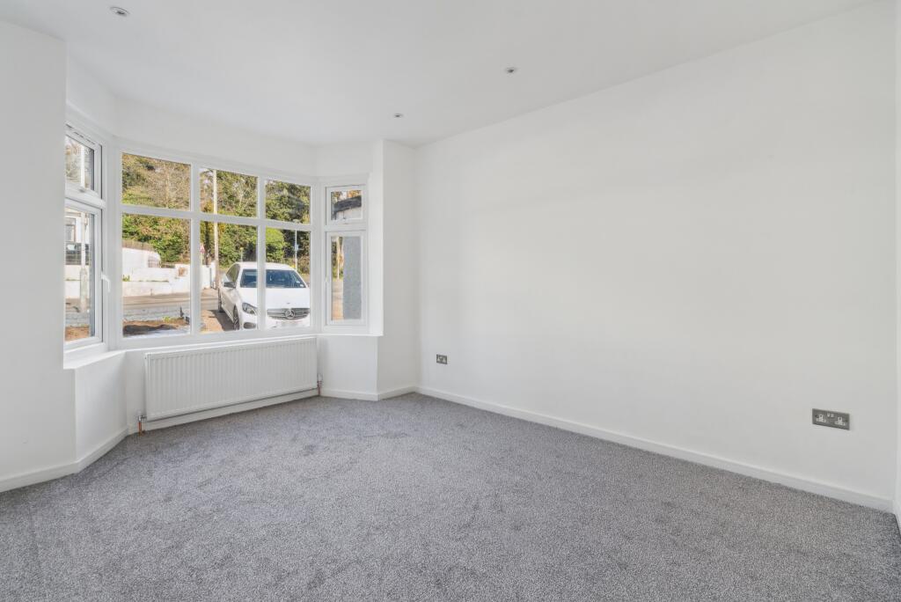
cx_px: 450
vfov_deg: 73.8
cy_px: 301
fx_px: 401
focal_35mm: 16
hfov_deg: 96.7
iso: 640
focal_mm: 16
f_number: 11
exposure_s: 1/40
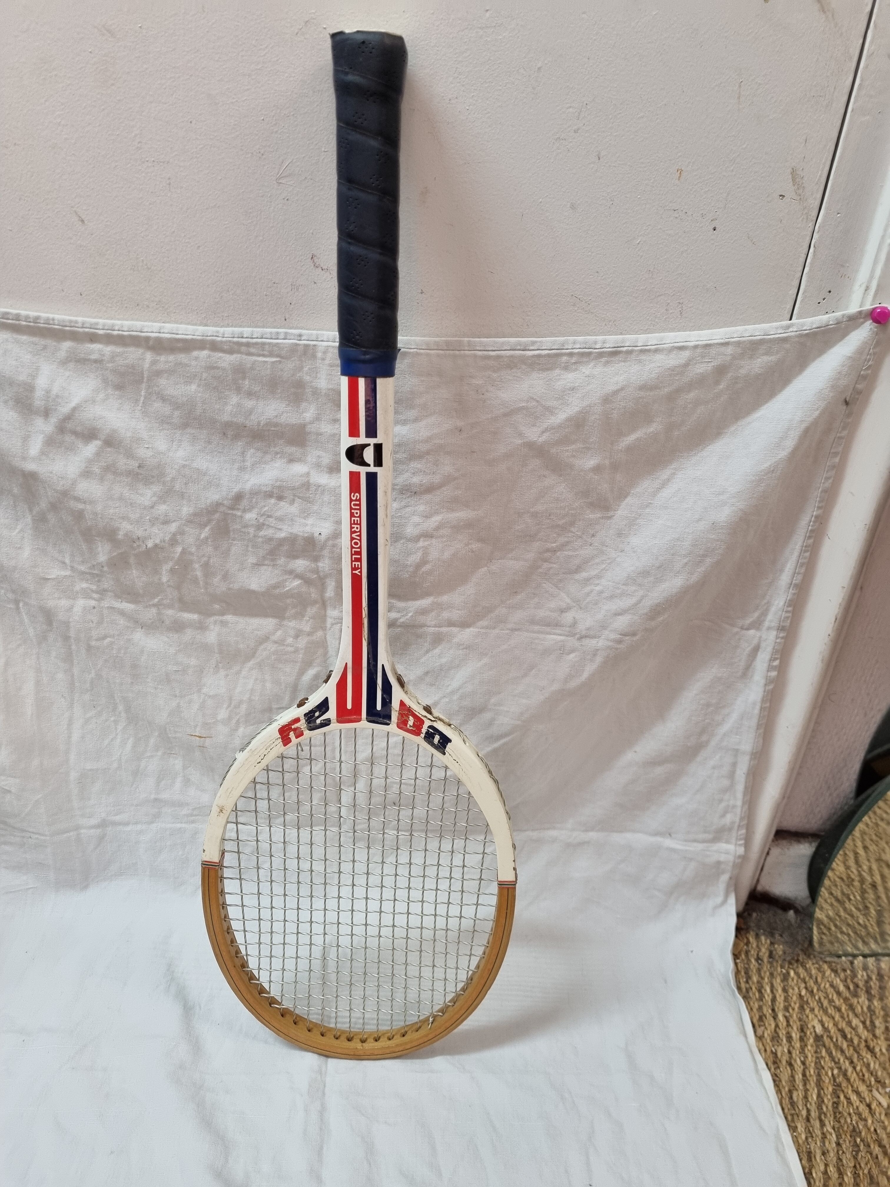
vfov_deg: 67.3
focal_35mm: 26
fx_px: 891
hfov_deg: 53.1
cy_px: 594
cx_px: 445
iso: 320
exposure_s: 1/100
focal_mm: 5.4
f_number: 1.8
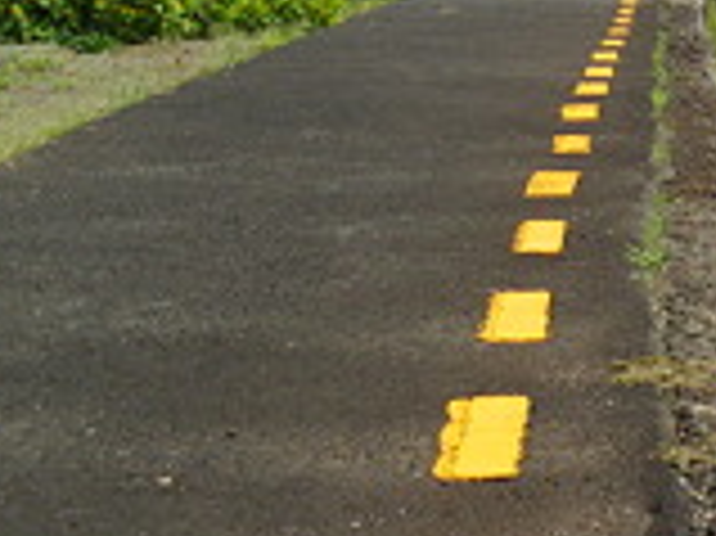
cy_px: -185
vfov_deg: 13.9
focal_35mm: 102
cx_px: 948
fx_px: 2108
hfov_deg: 17.9
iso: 64
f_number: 5.4
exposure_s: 1/250
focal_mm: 6.3
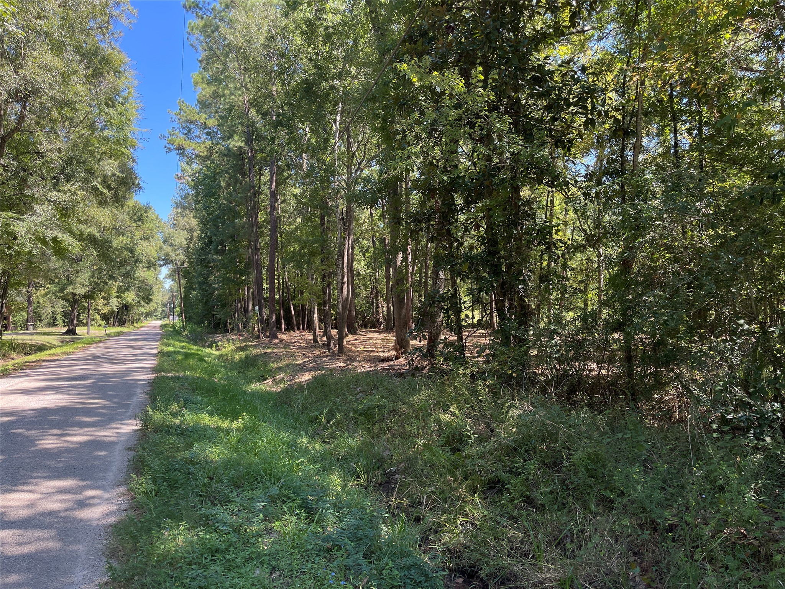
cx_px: 392
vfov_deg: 53.1
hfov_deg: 67.3
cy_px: 294
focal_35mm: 26
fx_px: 590
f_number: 1.6
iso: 32
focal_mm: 5.1
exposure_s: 1/496
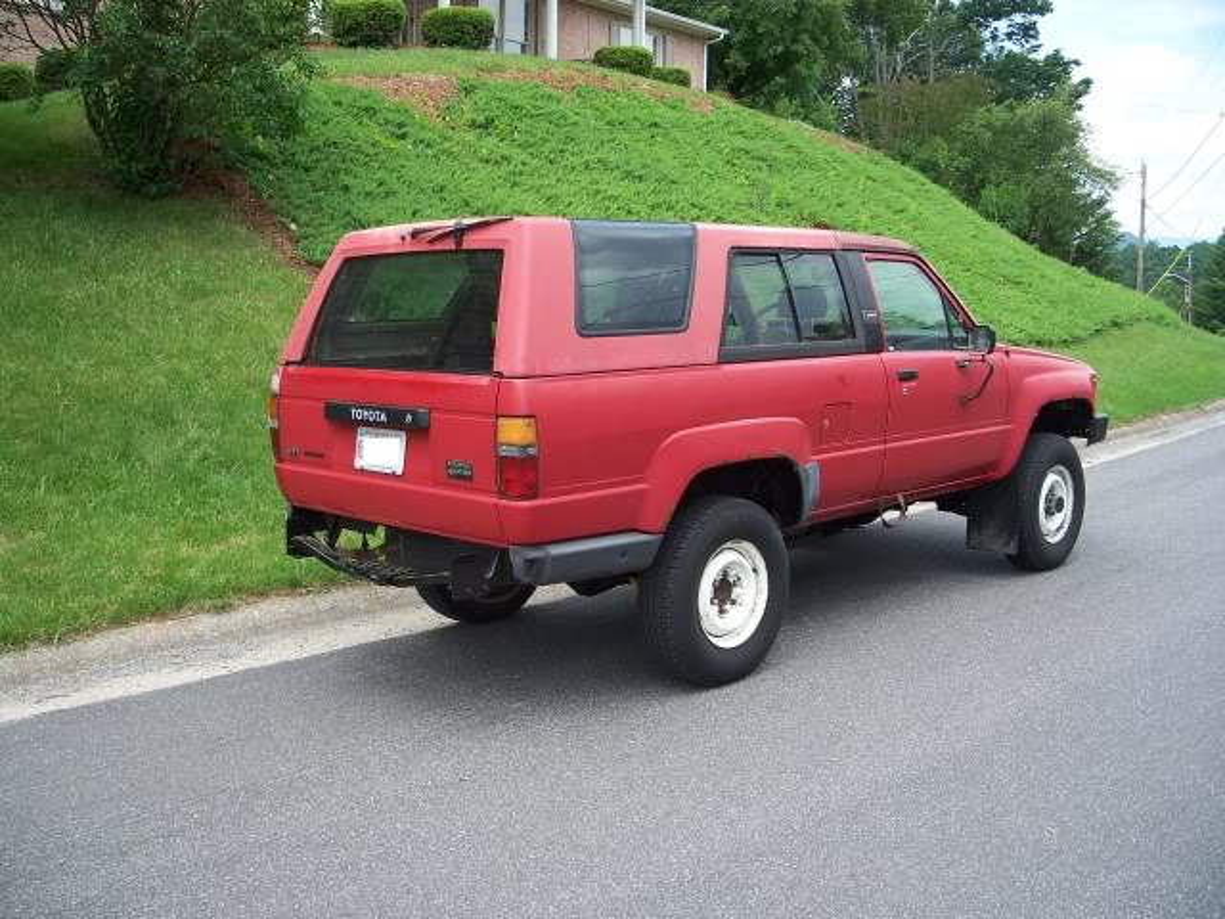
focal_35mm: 37
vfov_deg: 38.7
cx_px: 612
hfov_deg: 50.1
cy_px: 460
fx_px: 1309
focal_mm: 7.8
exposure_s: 1/320
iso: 64
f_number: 2.8
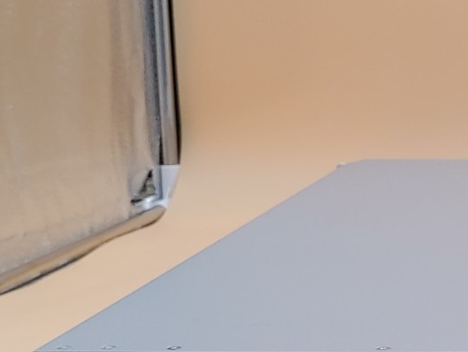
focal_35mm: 98
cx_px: 618
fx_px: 1325
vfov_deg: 15.1
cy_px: 146
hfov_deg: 18.5
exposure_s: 1/76
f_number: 1.8
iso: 50
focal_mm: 4.36
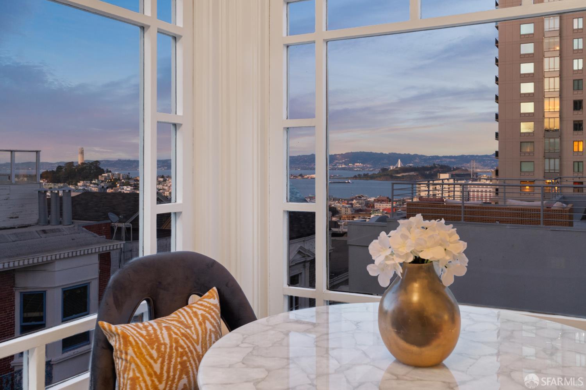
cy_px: 195
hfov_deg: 54.4
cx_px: 293
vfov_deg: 37.9
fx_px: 570
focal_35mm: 35
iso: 400
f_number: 10
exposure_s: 1/3.33
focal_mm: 35
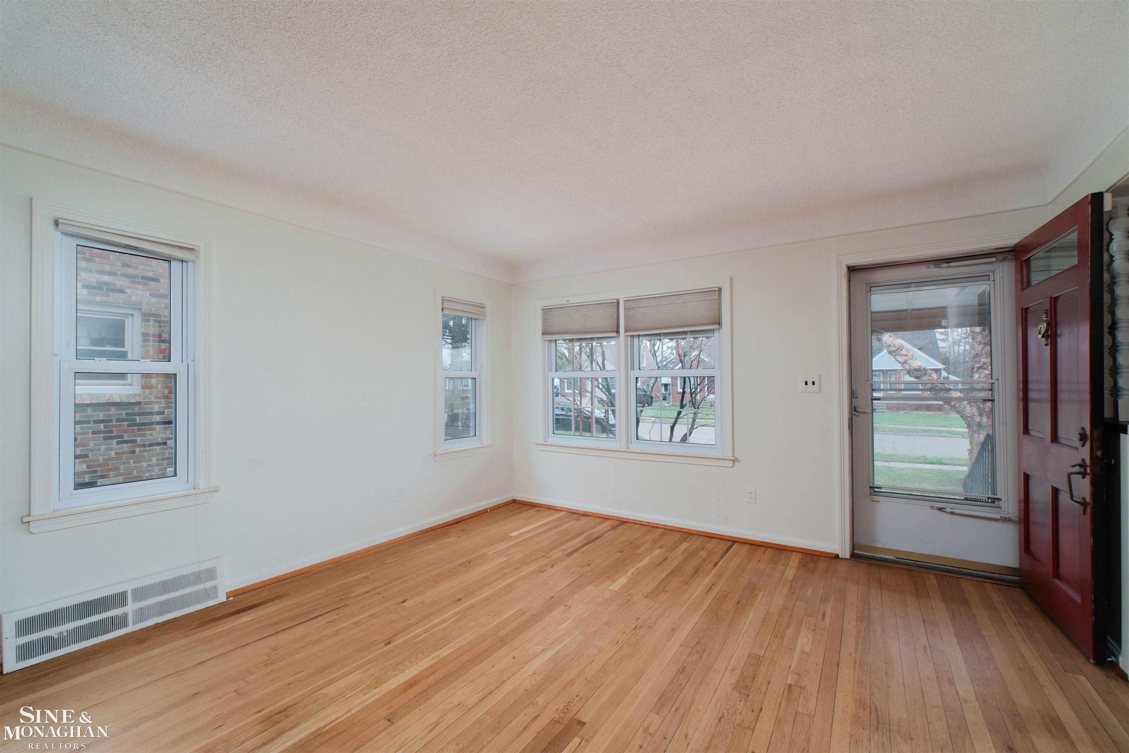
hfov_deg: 100.4
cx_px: 564
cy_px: 376
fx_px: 470
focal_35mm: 15
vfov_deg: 77.3
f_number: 8
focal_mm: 10
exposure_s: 1/60
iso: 800
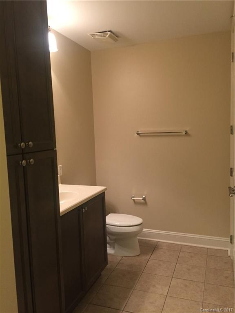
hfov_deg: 48.2
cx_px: 118
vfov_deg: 61.7
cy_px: 156
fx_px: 262
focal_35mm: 29
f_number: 2.2
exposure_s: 1/30
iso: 200
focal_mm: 4.15
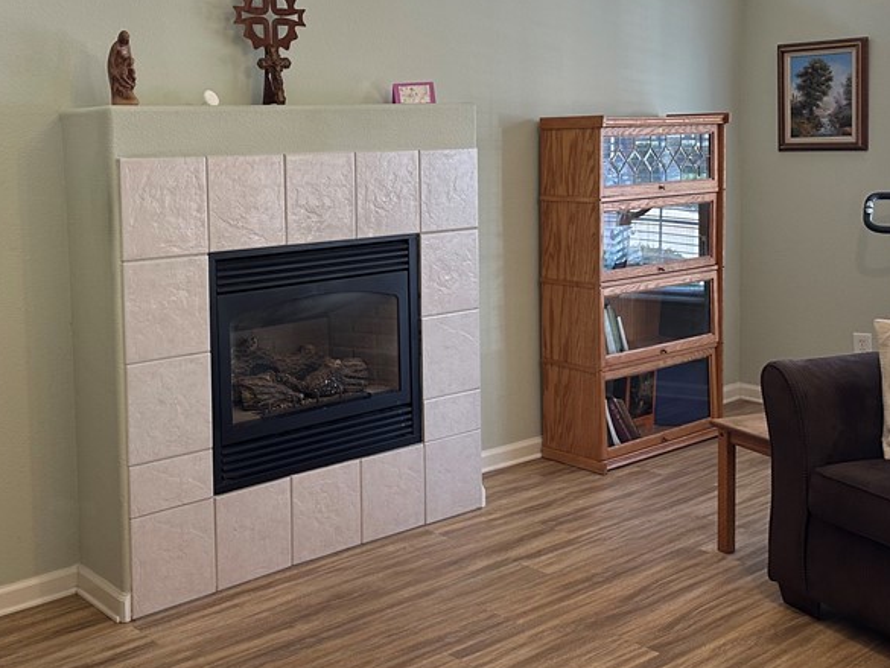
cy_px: 225
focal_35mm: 42
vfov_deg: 34.1
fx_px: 1080
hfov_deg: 43.7
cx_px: 251
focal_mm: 6.86
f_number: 1.78
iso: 160
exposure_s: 1/60
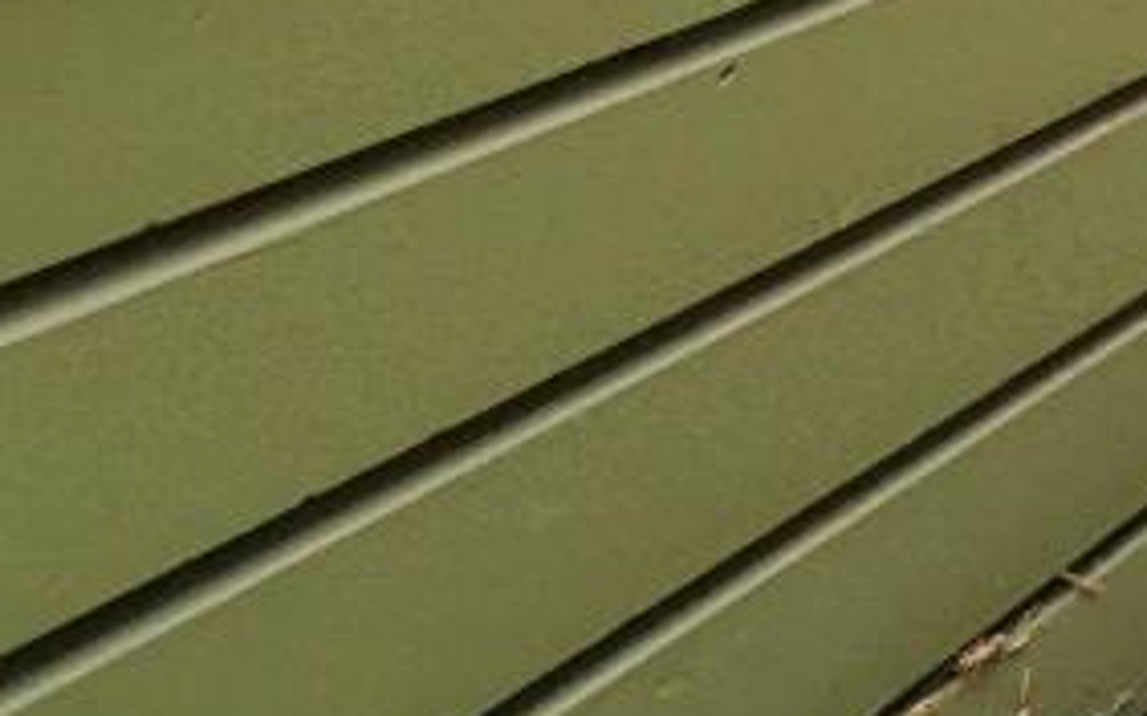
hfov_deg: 17.7
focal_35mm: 79
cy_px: -783
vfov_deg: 13.7
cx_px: 2335
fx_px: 2469
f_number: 4.5
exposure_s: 1/640
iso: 320
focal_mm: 7
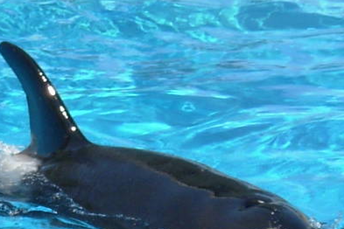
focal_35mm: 804
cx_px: -60
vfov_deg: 1.7
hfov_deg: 2.6
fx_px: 7682
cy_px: 185
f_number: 5
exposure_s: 1/406
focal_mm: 31.4
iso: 50
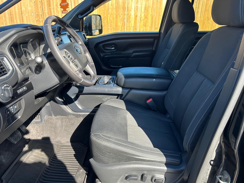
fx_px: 183
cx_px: 122
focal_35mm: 26
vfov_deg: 53.1
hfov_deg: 67.3
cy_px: 92
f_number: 1.5
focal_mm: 5.7
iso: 50
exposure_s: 1/374
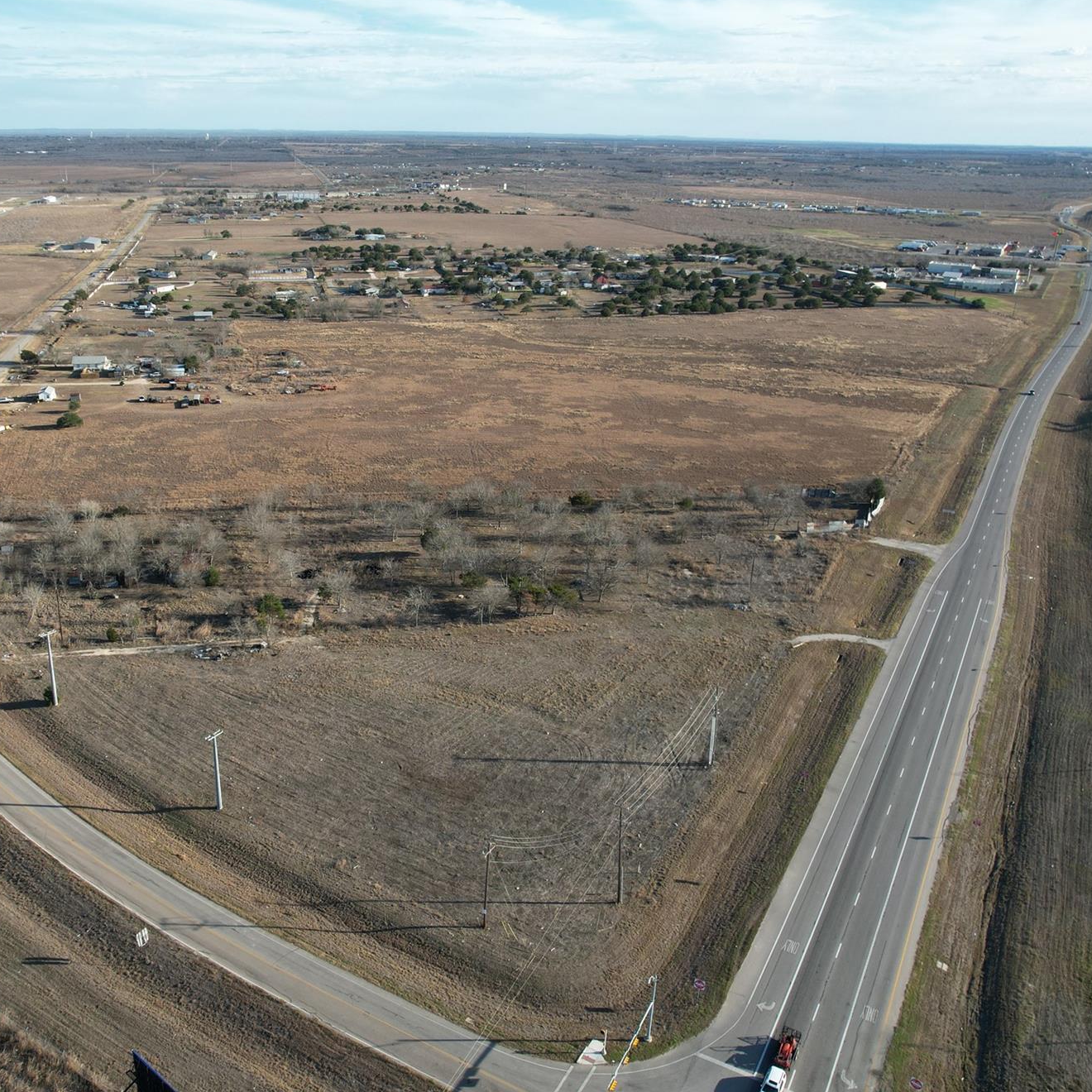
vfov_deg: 55.6
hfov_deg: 54.9
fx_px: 1035
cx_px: 399
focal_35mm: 29
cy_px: 532
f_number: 2.8
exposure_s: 1/1000
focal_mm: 8.38
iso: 100
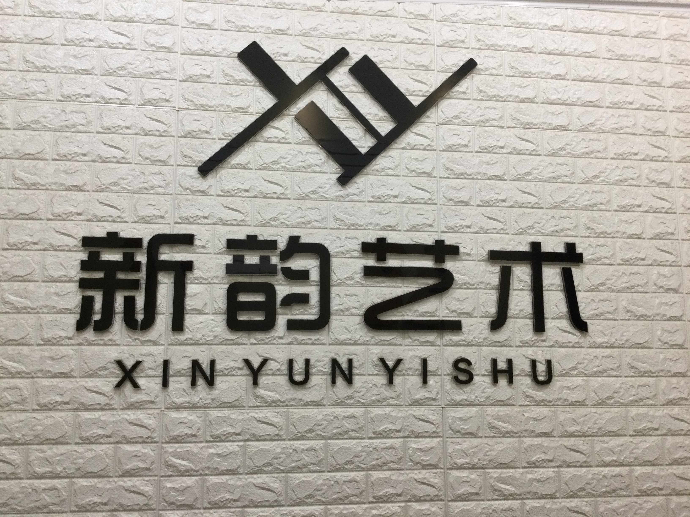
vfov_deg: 45.4
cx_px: 345
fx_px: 618
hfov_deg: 58.4
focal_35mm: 31
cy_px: 258
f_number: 2.4
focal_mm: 3.3
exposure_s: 1/33
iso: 80
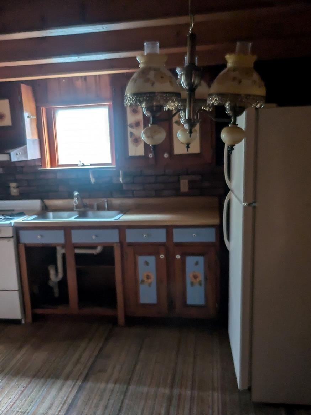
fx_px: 395
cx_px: 137
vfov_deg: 55.3
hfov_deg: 42.9
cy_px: 228
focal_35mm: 33
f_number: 1.89
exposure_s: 1/15
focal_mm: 5.43
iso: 298
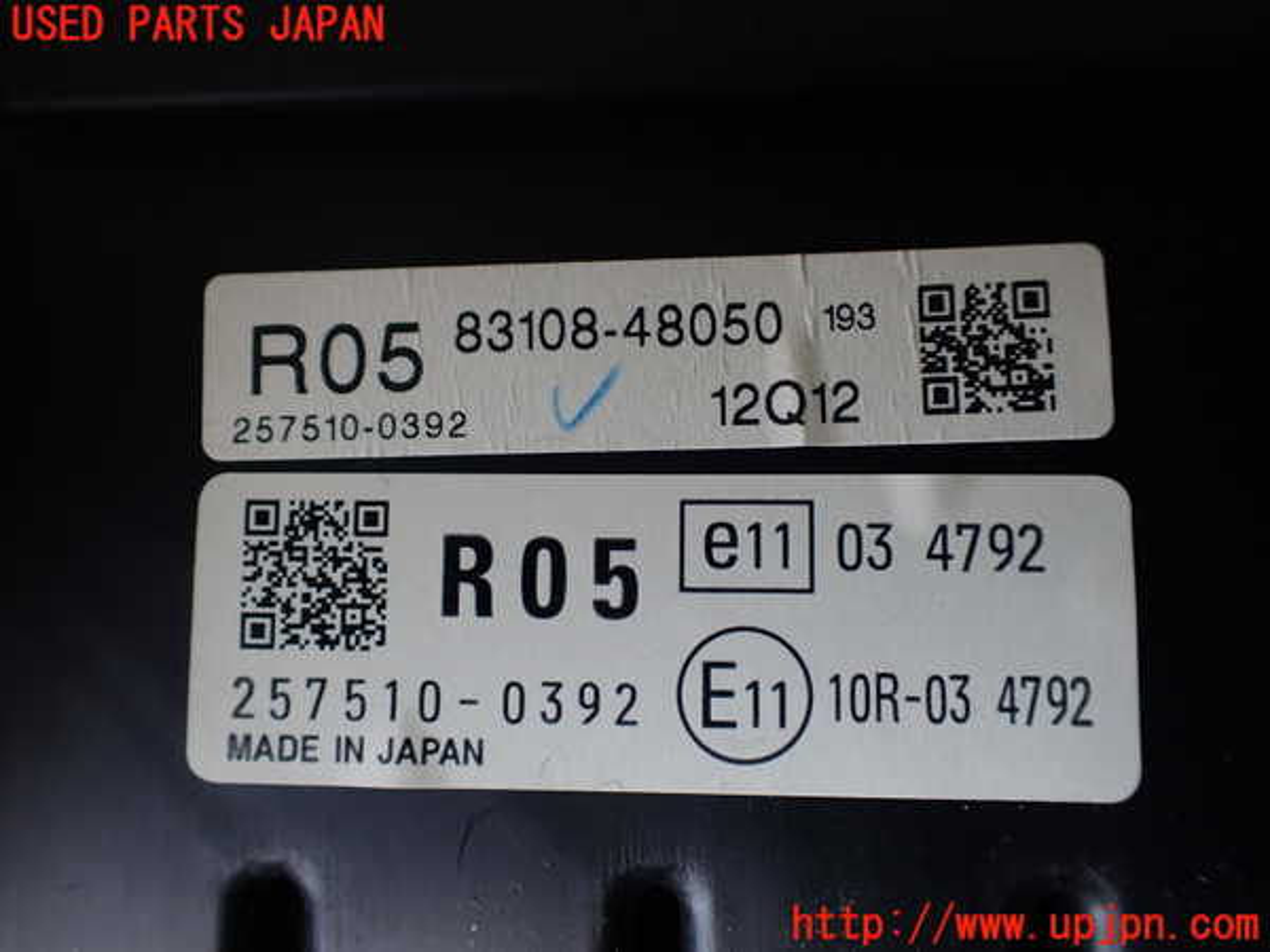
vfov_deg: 46.8
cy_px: 476
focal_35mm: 30
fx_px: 1101
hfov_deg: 60.0
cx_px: 635
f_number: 2.3
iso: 160
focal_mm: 5.4
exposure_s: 1/125
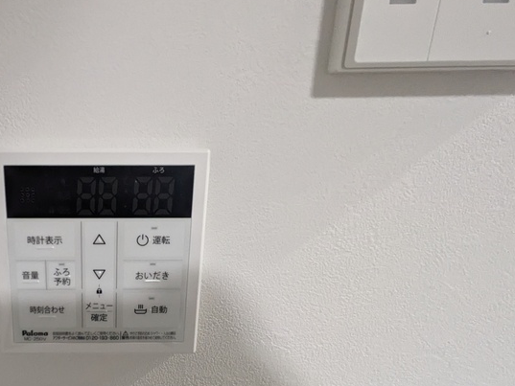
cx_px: 88
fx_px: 372
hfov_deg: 62.2
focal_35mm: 25
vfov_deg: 53.1
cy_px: 277
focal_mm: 1.83
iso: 881
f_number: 2.2
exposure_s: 1/120
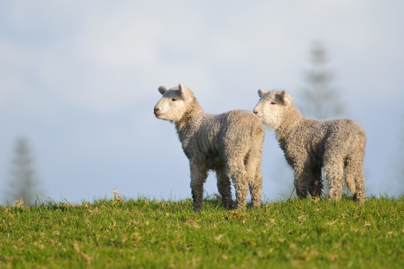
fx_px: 7063
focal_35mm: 630
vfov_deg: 2.2
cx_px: 202
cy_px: 134
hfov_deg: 3.3
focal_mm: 420
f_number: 5.6
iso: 400
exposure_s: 1/1500
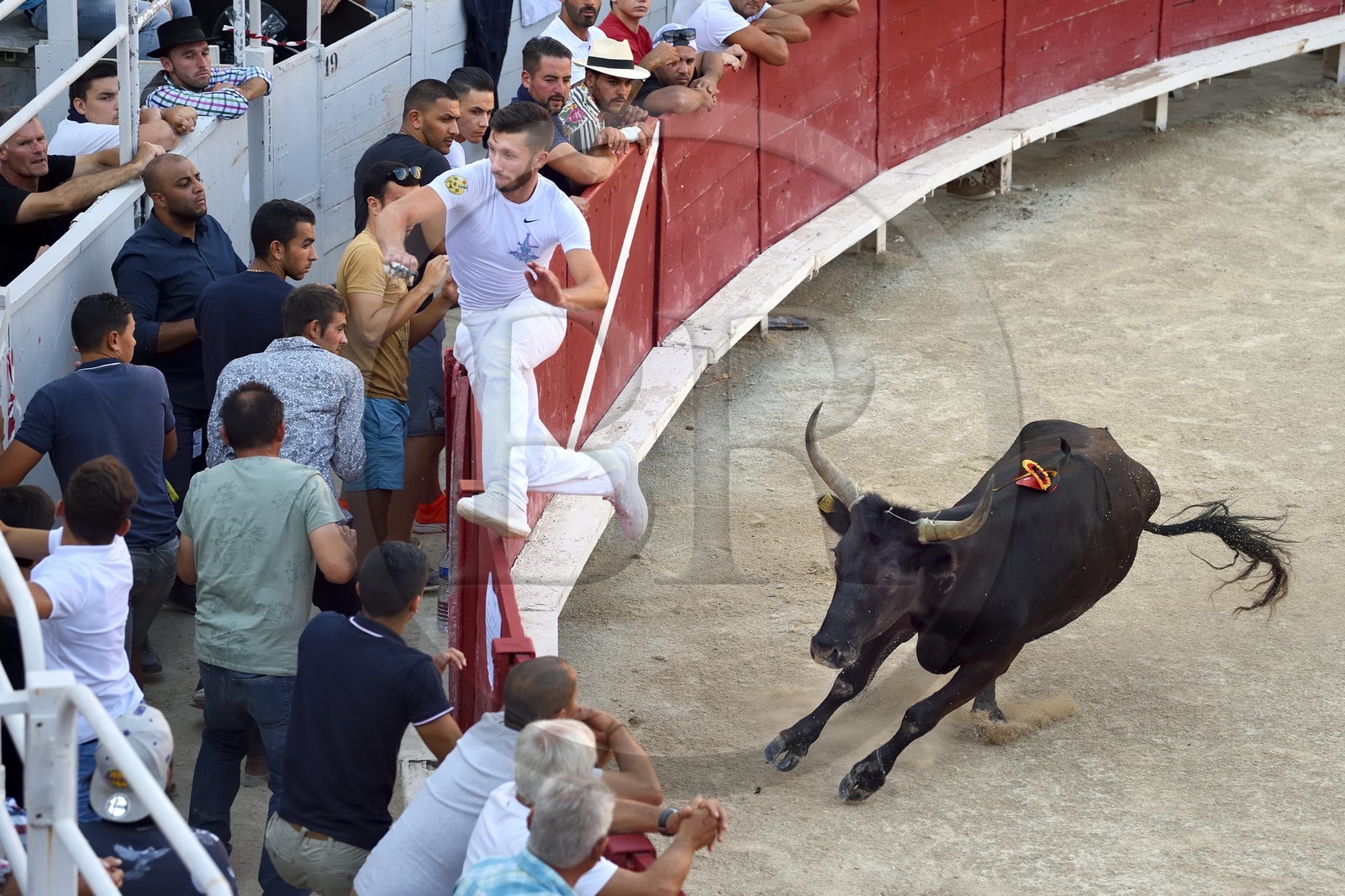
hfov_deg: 17.1
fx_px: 4482
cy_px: 448
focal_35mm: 120
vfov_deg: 11.4
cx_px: 672
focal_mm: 120
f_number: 4.5
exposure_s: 1/1000
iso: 800
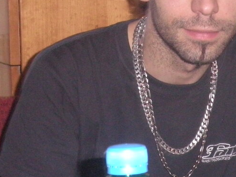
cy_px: -23
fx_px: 1220
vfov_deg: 8.2
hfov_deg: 11.0
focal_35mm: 179
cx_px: 145
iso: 500
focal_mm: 13.3
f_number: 4.2
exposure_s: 1/100
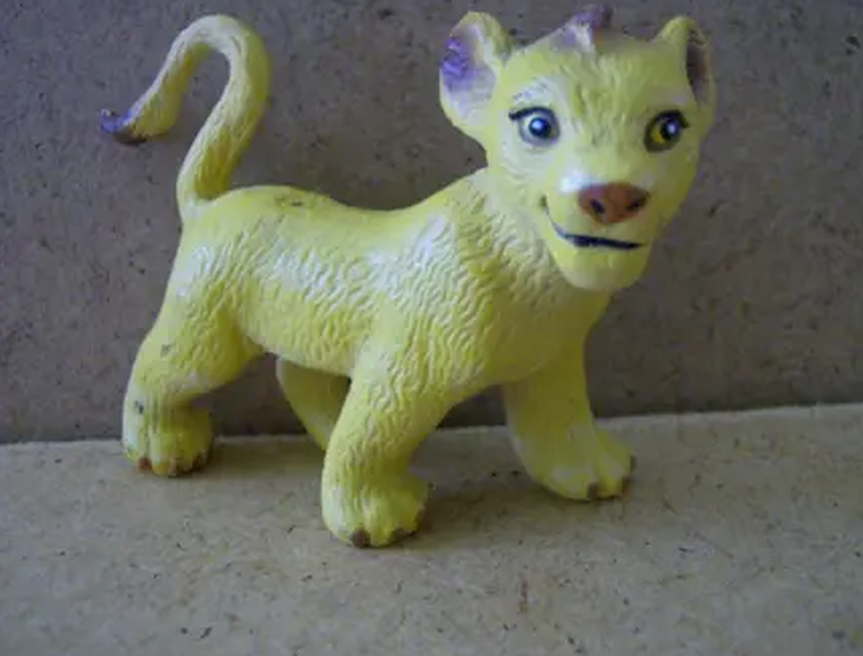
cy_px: 296
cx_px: 469
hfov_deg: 46.5
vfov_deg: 36.2
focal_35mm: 40
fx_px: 1002
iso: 200
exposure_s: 1/38.9
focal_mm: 6
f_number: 2.8
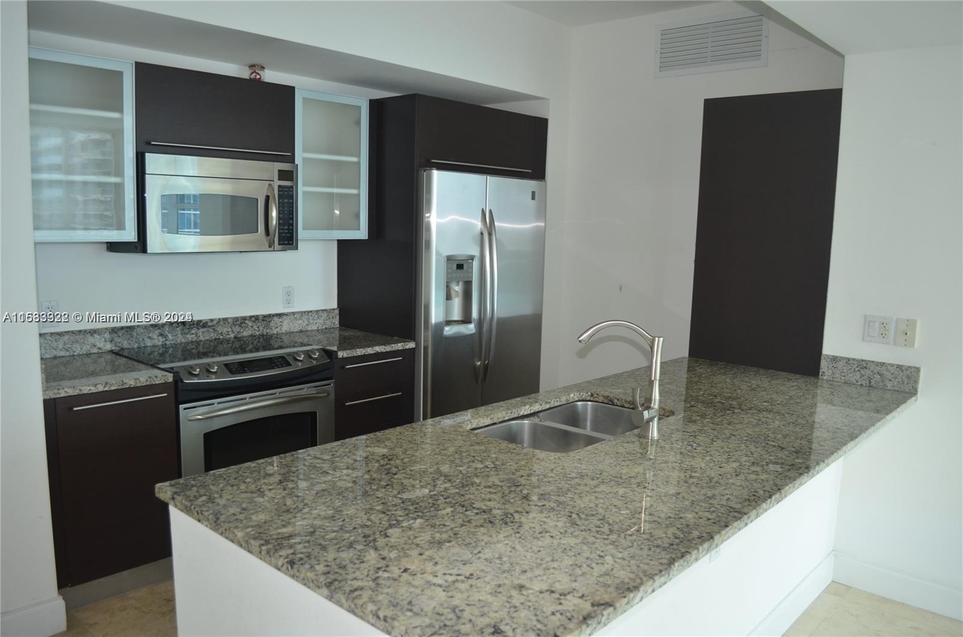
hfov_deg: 67.5
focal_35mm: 27
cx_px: 482
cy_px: 318
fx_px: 721
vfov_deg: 47.7
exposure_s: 1/80
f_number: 3.5
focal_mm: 18
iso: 400
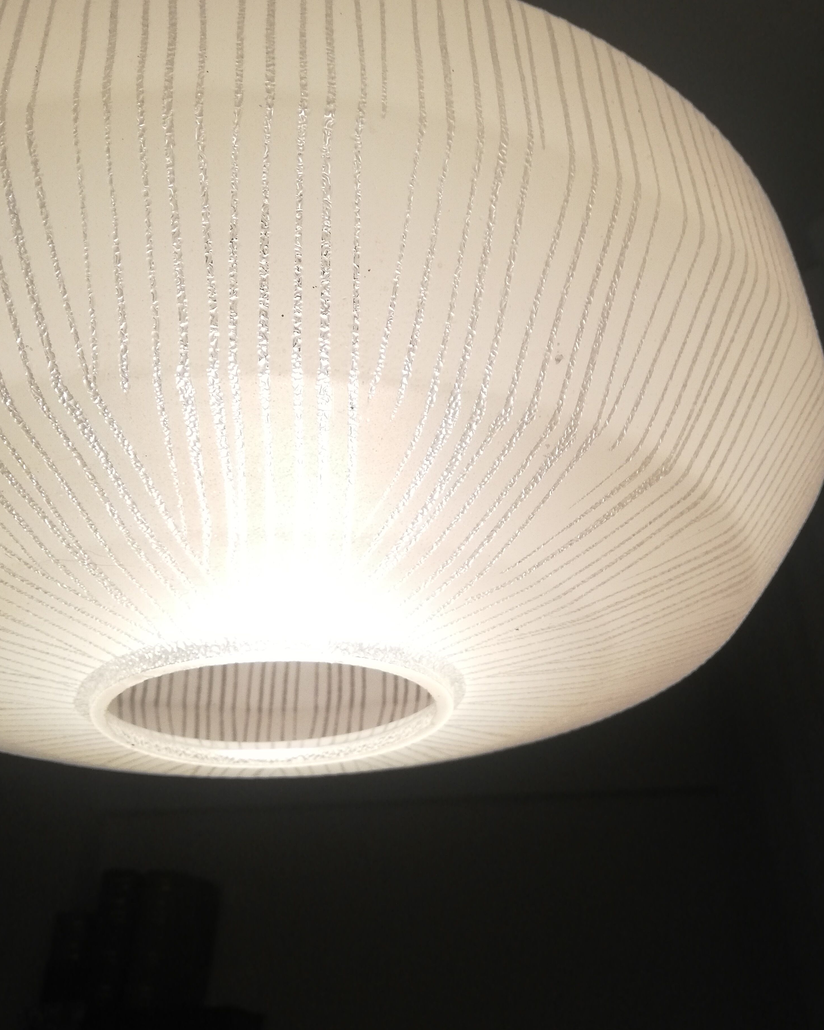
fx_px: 975
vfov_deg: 55.6
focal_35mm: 32
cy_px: 482
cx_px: 440
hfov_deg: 45.8
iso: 200
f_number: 2.2
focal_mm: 3.81
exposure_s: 1/33.3
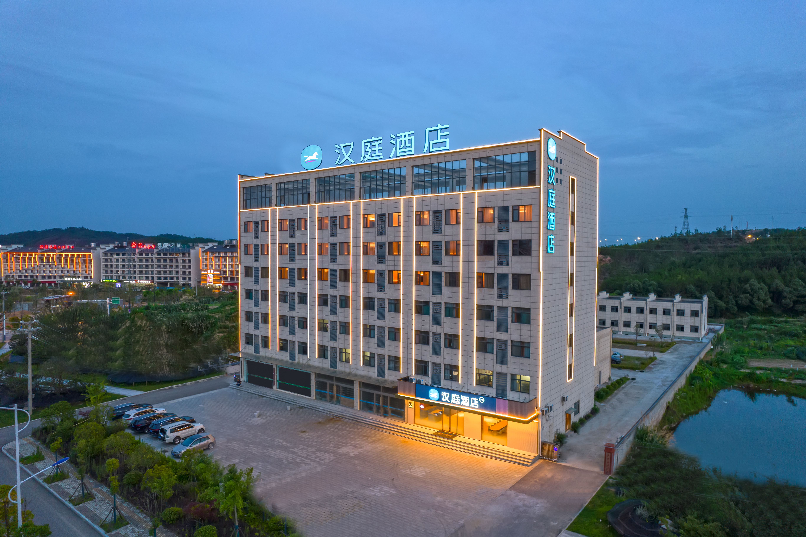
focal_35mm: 22
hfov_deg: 78.6
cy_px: 268
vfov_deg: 57.2
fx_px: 492
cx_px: 403
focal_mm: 8.38
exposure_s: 1/20
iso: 100
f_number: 2.8
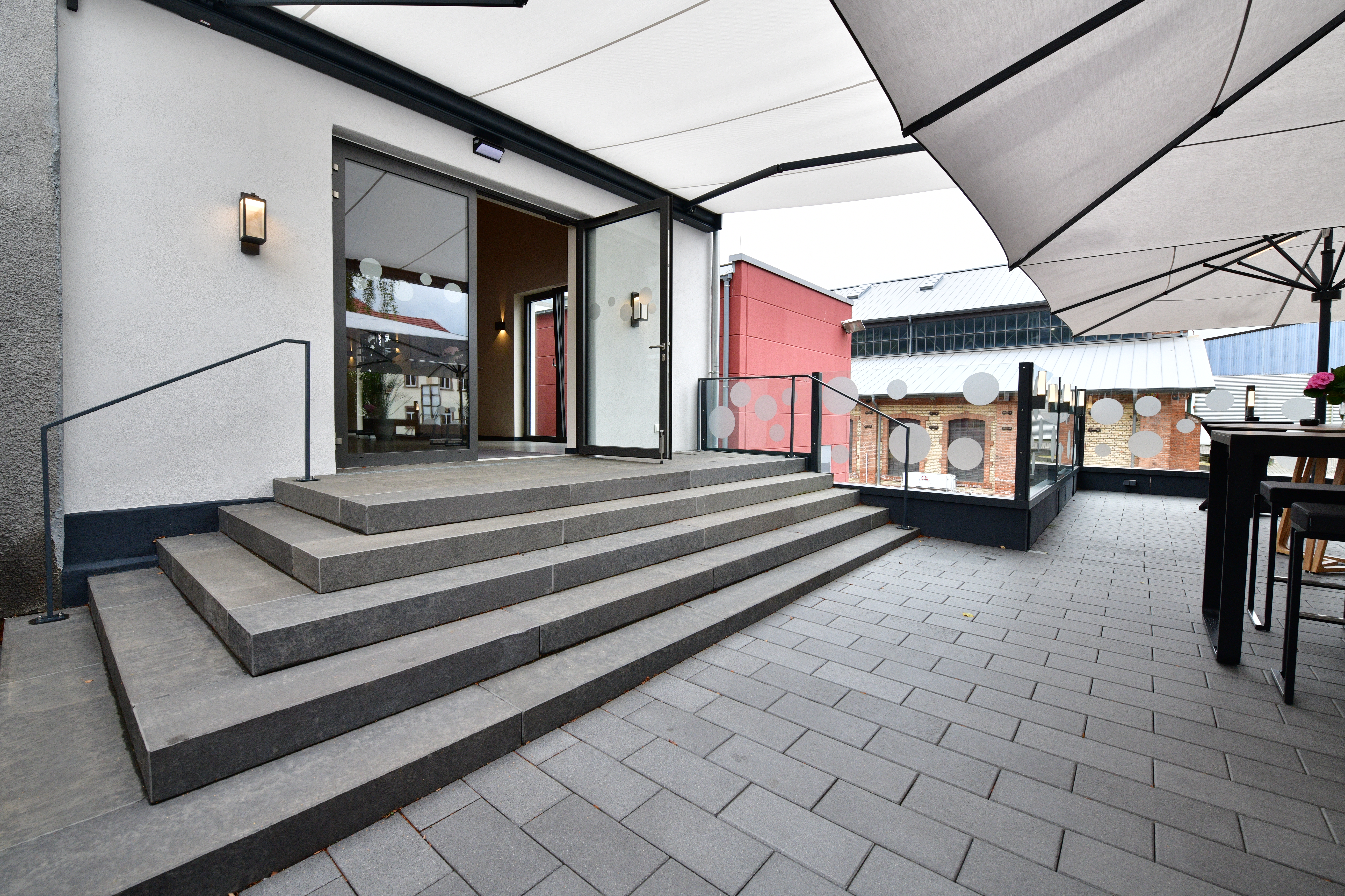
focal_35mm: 15
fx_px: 560
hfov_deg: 100.4
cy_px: 448
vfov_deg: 77.3
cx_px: 672
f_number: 10
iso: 800
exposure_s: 1/200
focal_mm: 15
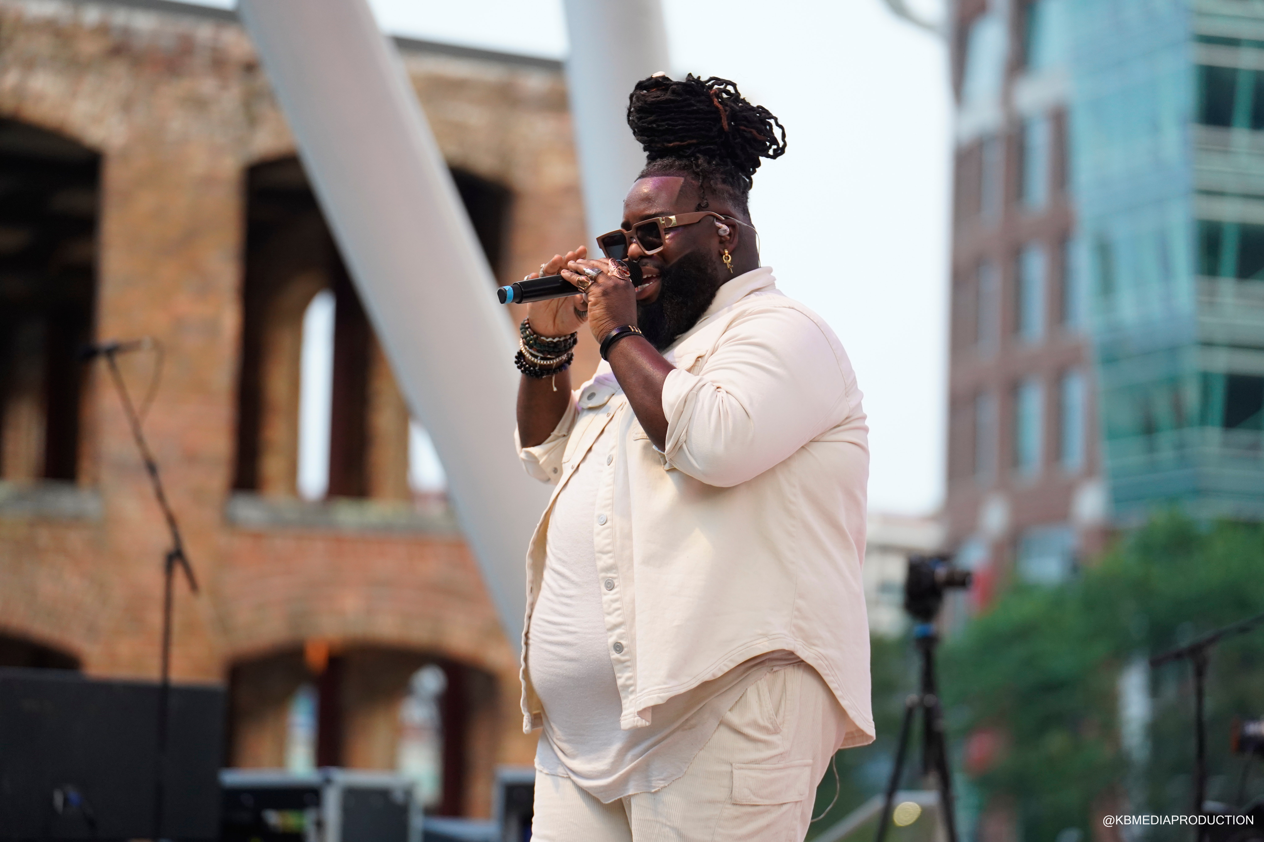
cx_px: 632
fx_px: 4564
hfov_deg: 15.8
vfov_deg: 10.5
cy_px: 421
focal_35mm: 130
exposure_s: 1/800
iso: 2000
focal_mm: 130
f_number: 2.8
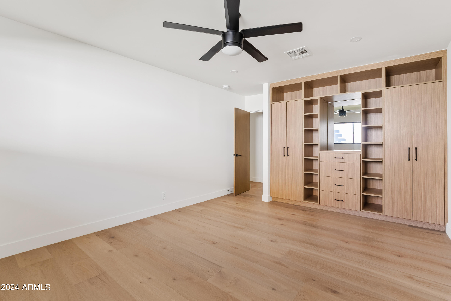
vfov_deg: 73.8
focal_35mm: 16
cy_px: 150
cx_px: 226
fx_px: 201
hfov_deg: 96.7
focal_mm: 16
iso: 100
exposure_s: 1/2
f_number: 8
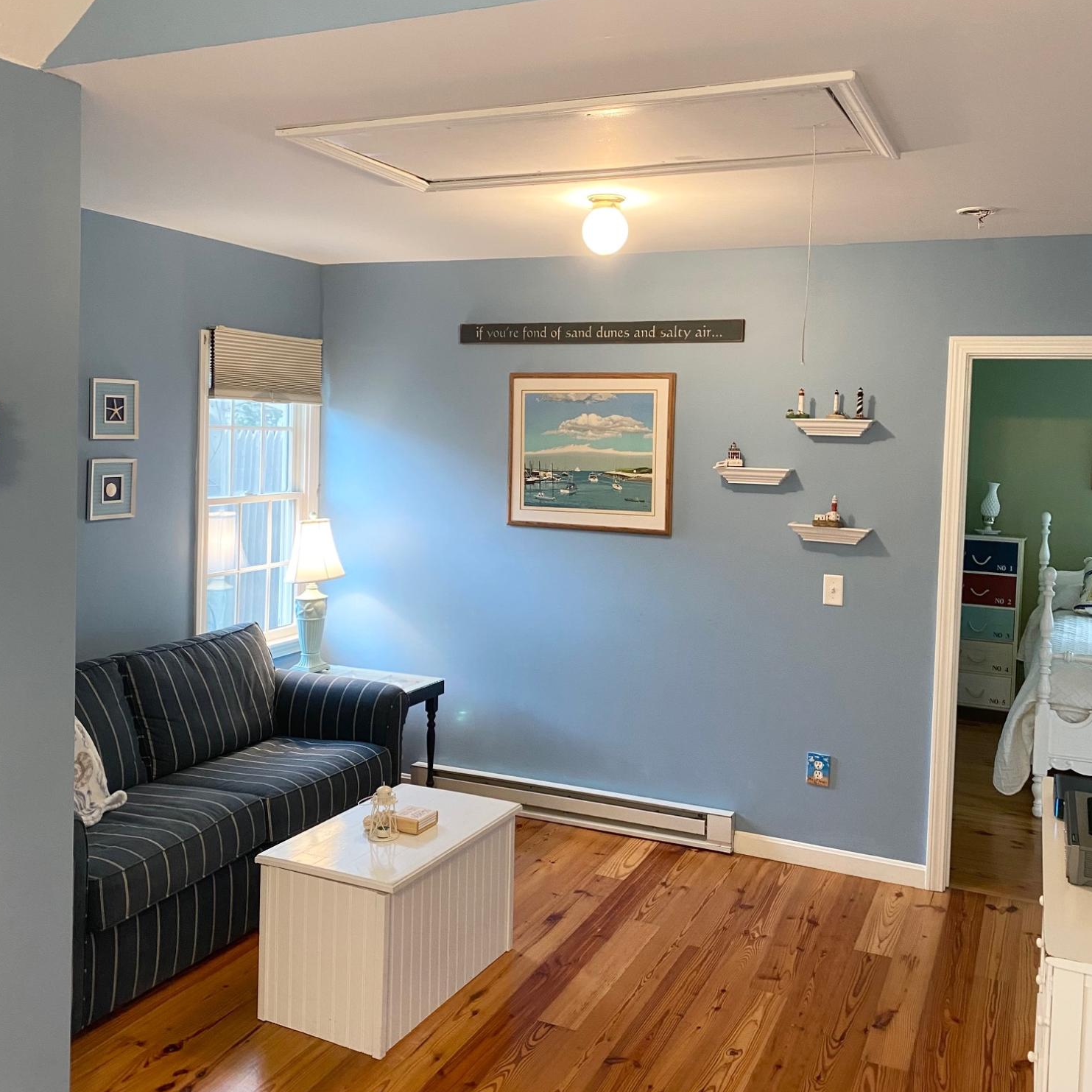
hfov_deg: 52.5
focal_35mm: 31
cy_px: 479
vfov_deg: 52.4
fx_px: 1106
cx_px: 544
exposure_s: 1/60
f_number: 1.8
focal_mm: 4.25
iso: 200
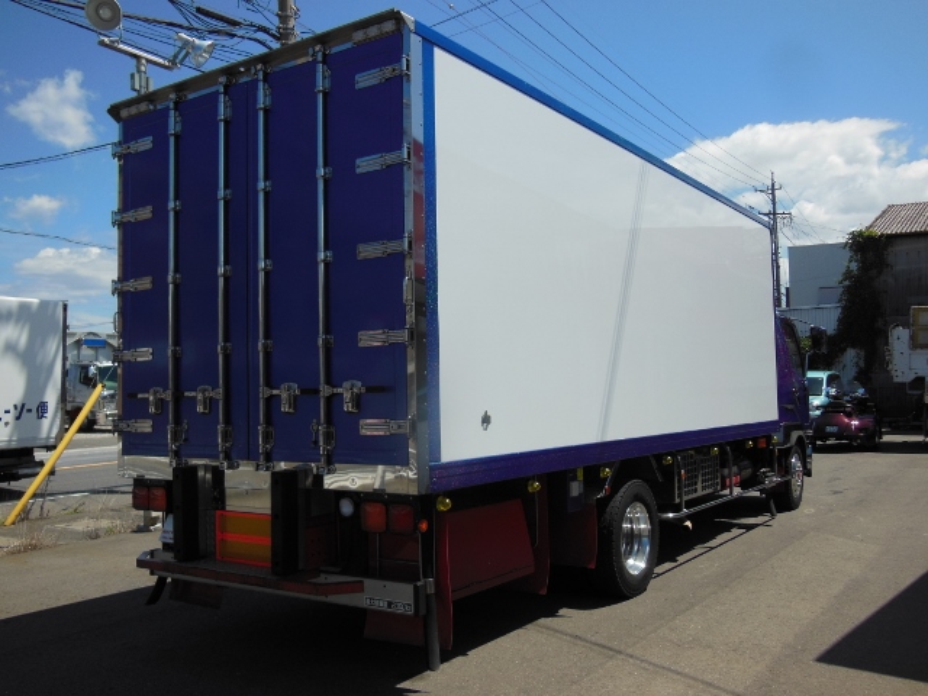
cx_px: 464
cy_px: 348
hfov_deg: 54.0
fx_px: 911
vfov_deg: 41.8
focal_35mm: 34
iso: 125
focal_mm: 6
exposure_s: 1/1500
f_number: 3.9
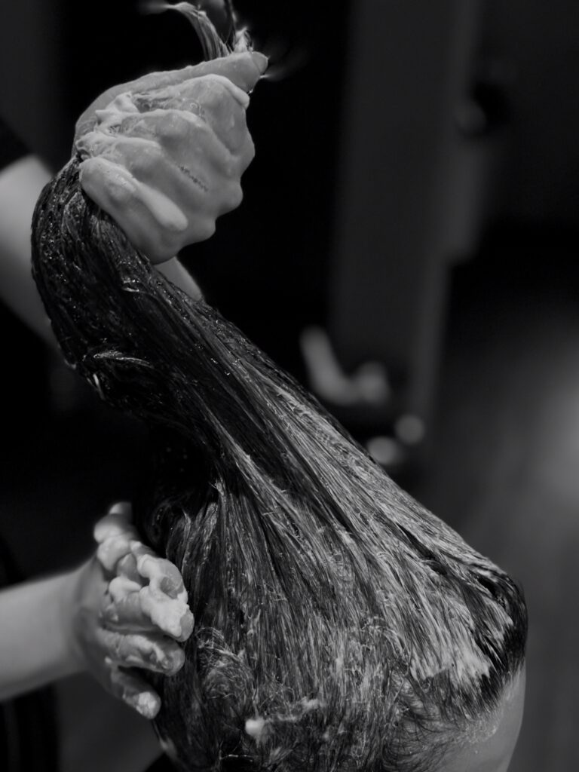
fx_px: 535
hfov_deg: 56.8
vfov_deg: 71.6
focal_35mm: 24
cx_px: 290
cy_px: 386
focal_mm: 6.86
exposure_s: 1/160
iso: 80
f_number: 1.78
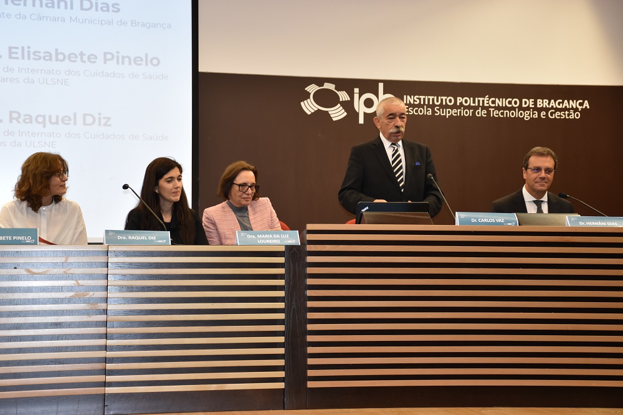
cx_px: 312
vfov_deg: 18.9
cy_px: 208
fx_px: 1246
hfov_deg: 28.1
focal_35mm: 72
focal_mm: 48
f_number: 5
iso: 800
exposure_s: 1/100
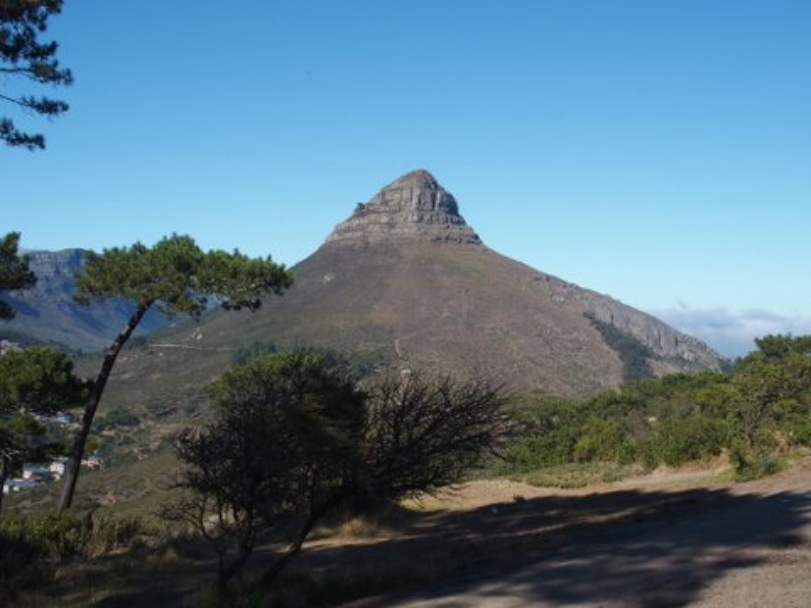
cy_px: 304
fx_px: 1078
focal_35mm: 46
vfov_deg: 31.5
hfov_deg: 41.2
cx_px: 406
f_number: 5
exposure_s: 1/800
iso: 100
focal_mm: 9.8
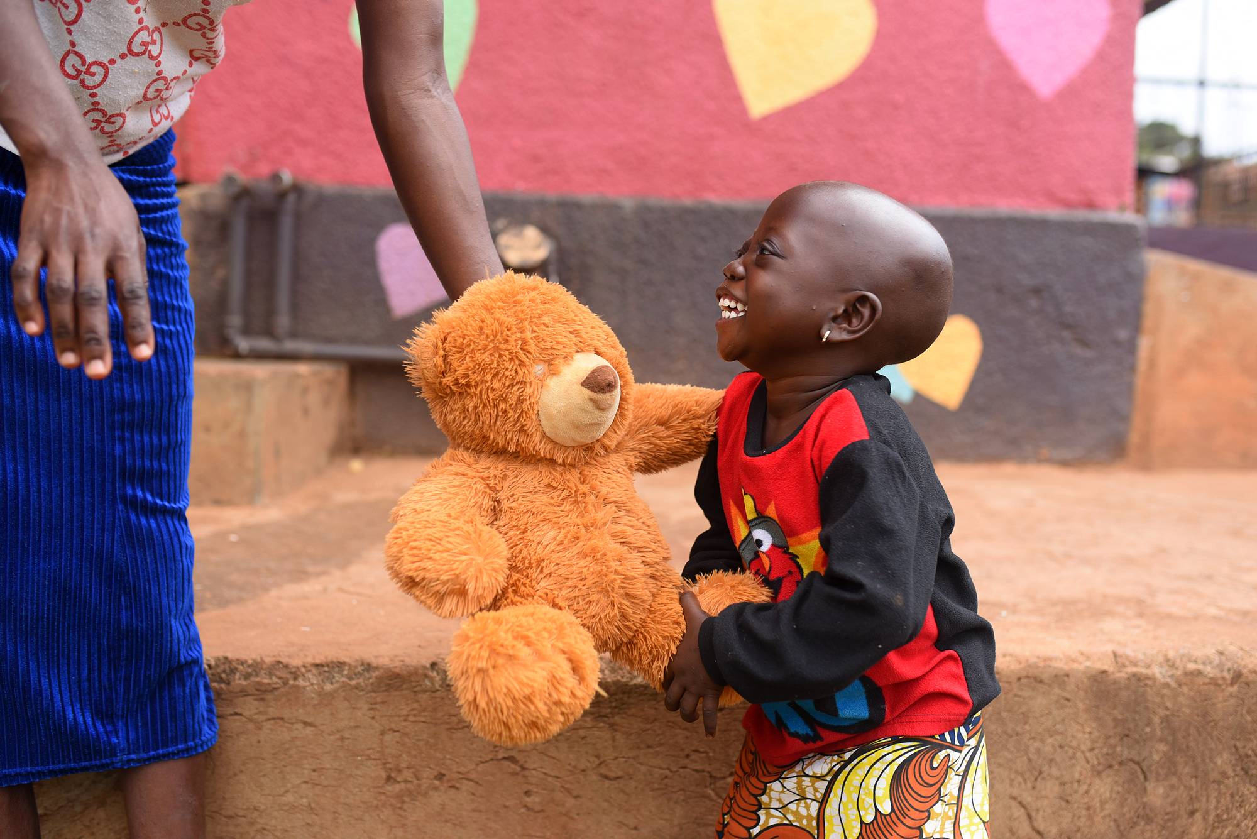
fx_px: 1222
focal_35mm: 35
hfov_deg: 54.4
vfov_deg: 37.9
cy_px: 420
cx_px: 628
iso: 400
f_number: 2.5
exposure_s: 1/1000
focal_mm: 35
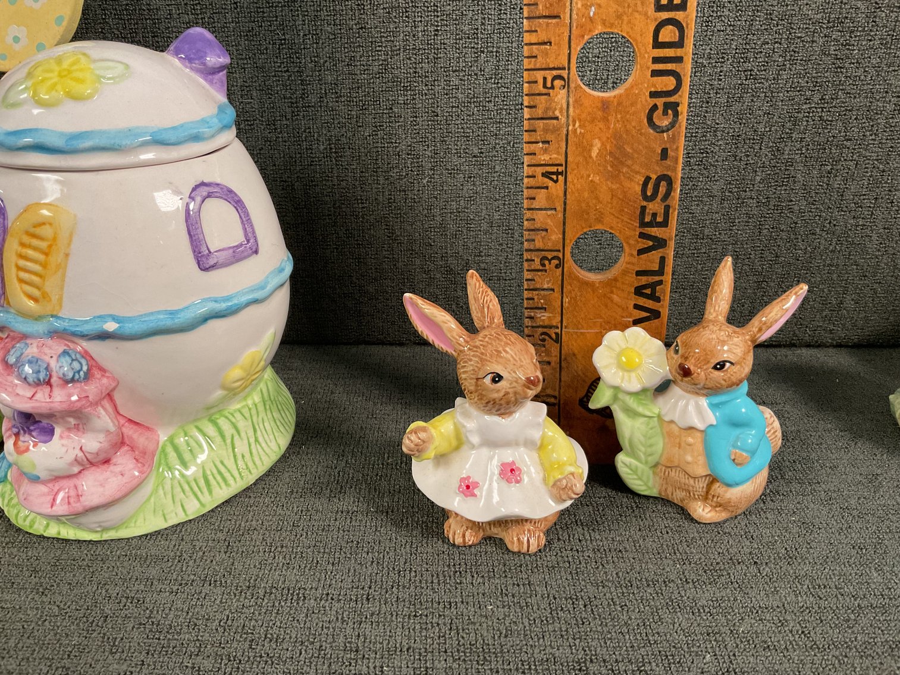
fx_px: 754
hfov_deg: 61.7
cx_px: 450
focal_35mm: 29
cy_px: 338
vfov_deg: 48.2
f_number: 1.8
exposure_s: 1/60
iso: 200
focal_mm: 3
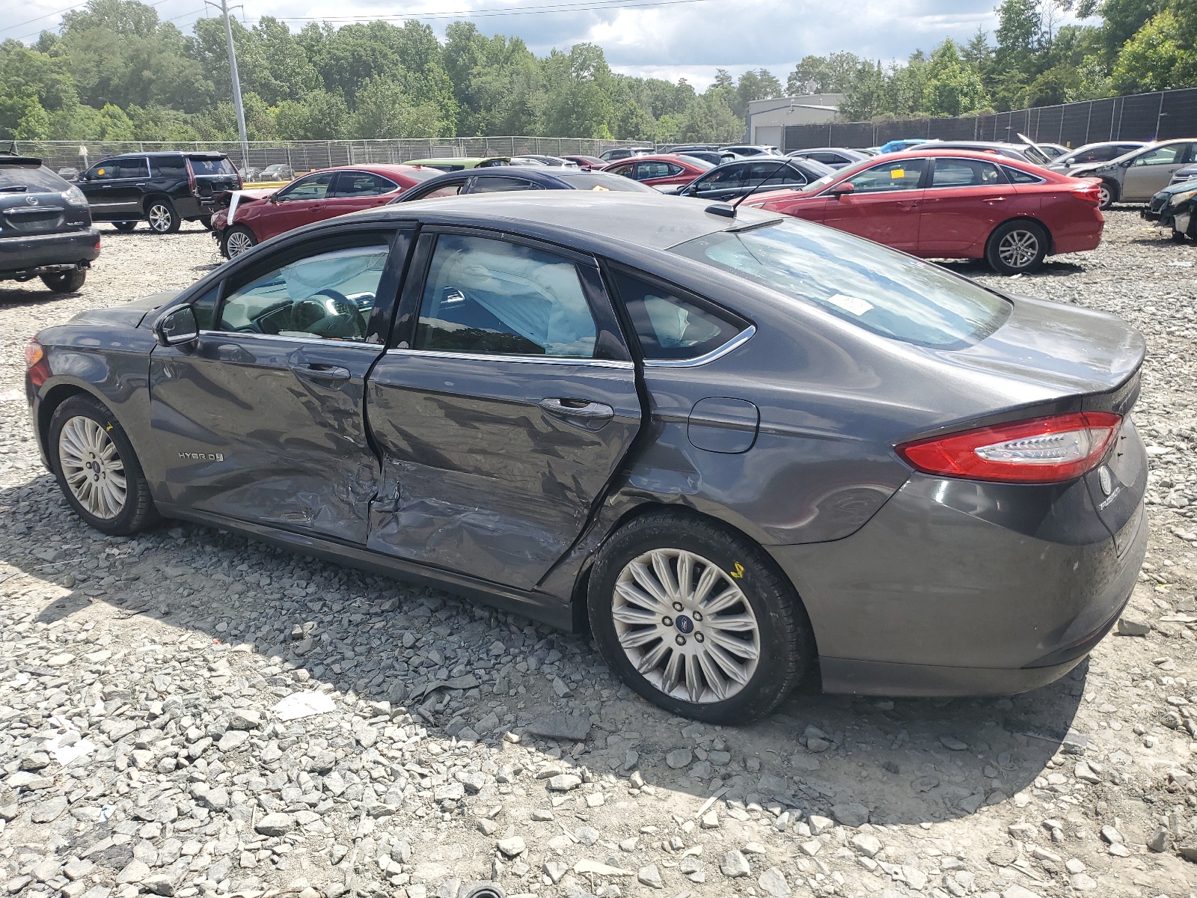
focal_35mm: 26
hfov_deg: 67.3
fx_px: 899
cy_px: 449
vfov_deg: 53.1
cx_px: 598
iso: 50
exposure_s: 1/1667
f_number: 1.5
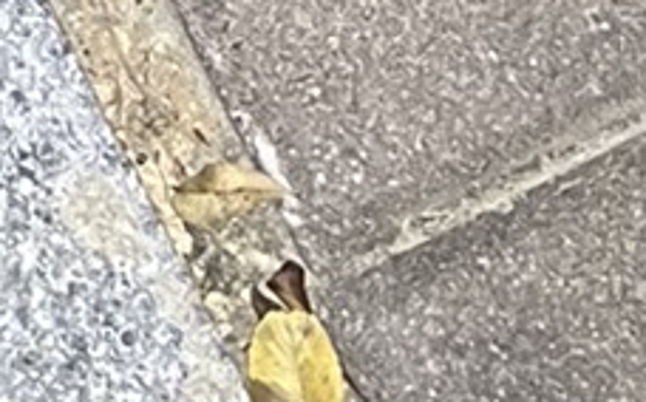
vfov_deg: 4.7
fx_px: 4256
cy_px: -1447
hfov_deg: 8.1
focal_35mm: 242
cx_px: -785
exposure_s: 1/52
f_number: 1.5
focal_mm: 5.7
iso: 125
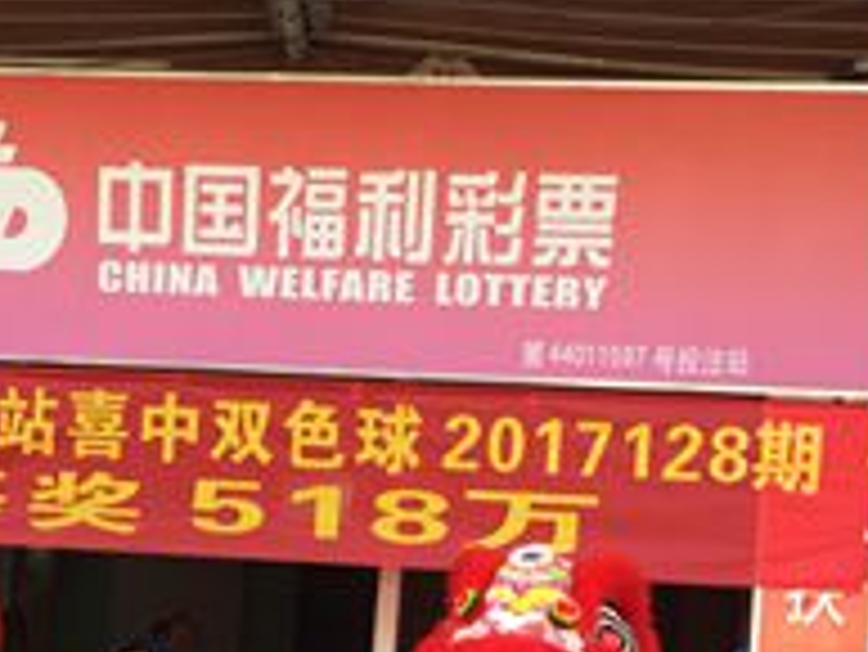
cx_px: 243
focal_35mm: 60
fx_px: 1505
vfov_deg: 23.4
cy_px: 661
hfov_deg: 31.7
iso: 32
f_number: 2.2
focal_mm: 4.15
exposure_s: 1/119
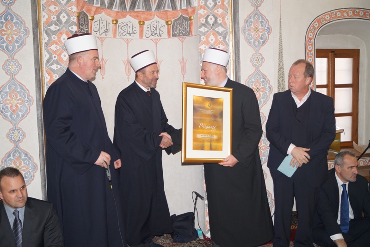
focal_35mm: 39
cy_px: 124
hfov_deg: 49.6
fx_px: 401
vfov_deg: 34.2
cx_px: 185
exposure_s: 1/125
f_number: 4
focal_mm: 26
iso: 800
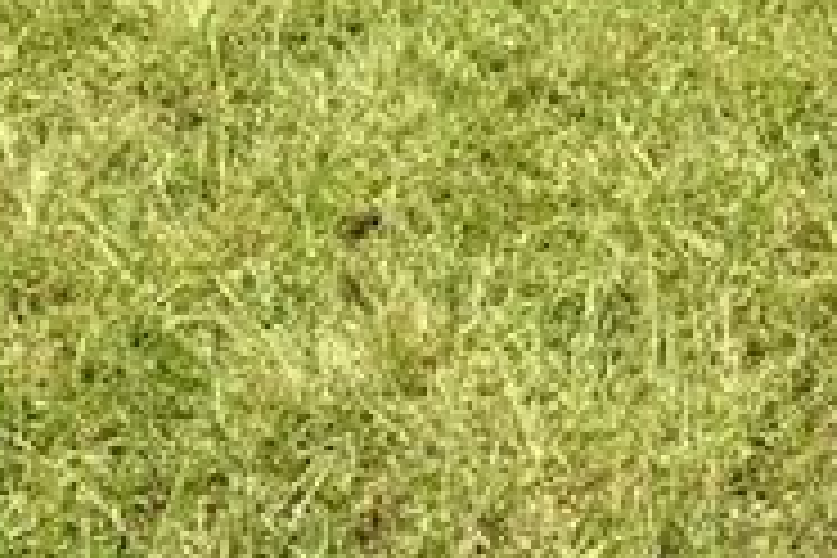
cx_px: 868
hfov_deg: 18.1
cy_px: -972
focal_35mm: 110
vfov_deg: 10.1
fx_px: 2557
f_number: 11
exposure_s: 1/100
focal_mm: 20
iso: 100
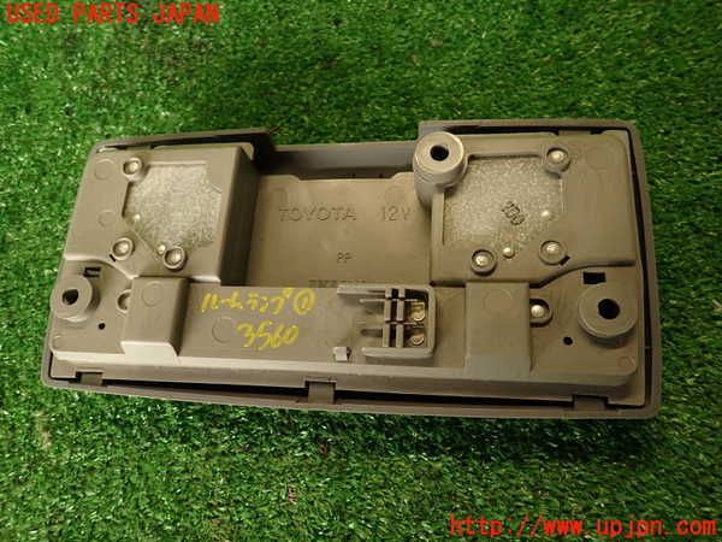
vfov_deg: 54.9
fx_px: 521
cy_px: 271
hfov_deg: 69.4
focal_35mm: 25
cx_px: 361
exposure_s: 1/60
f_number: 2
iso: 200
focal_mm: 4.5
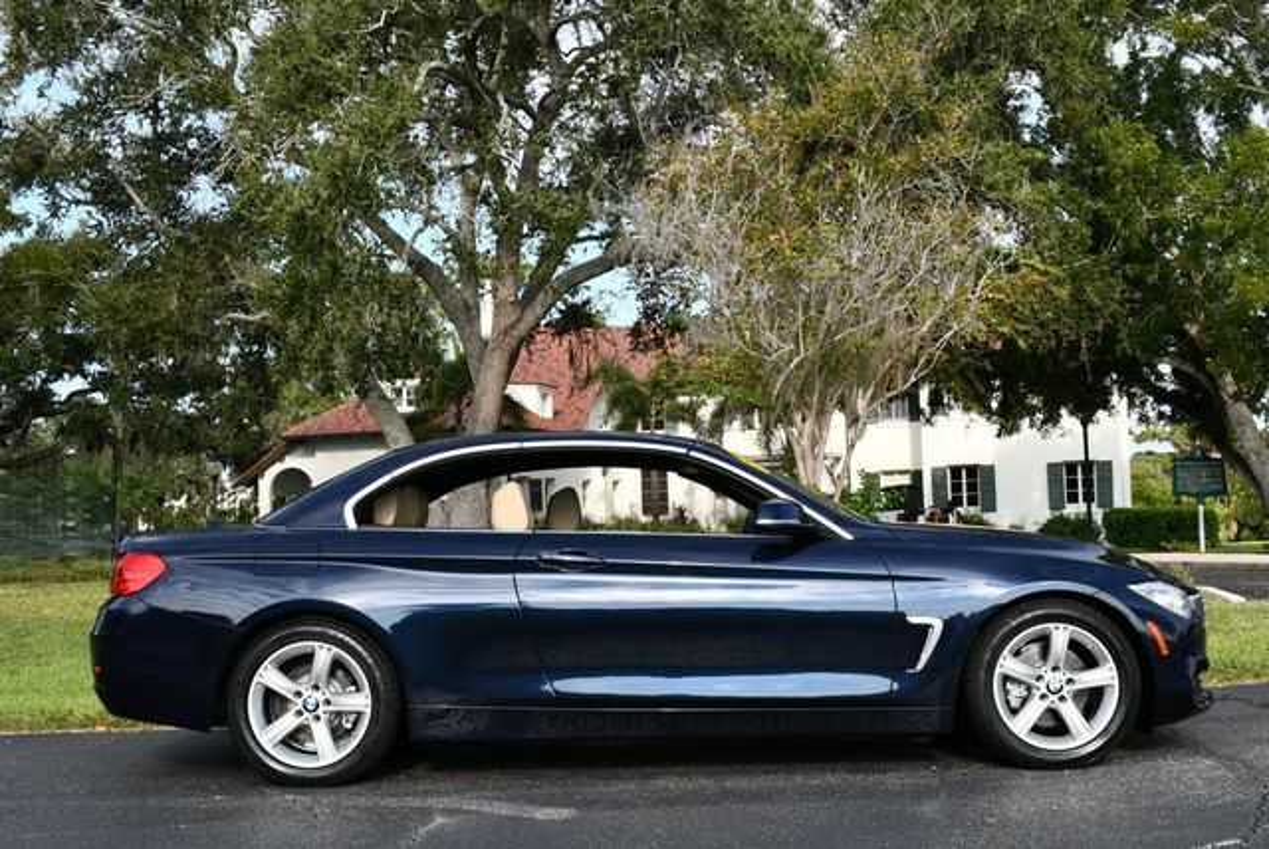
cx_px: 634
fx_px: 1552
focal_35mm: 44
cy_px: 424
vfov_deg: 30.6
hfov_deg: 44.5
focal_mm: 22
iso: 160
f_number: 8
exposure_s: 1/250
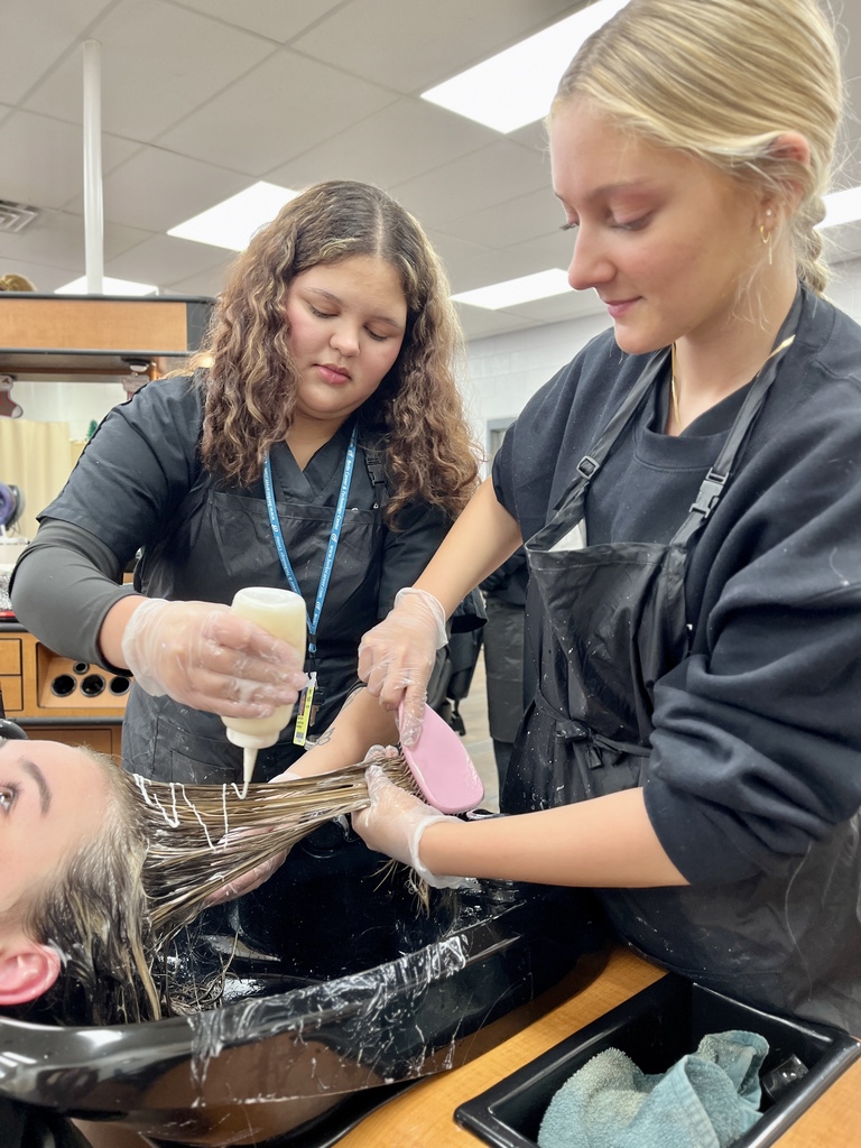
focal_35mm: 26
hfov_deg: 53.1
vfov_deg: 67.3
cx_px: 430
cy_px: 574
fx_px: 862
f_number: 1.6
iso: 100
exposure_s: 1/60
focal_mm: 5.1
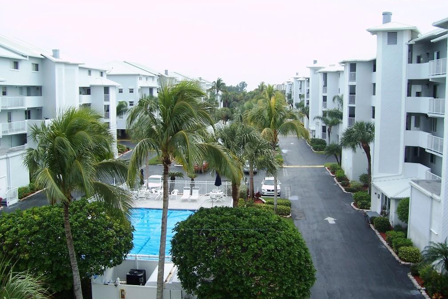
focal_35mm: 36
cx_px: 228
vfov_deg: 36.9
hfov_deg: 53.1
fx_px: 448
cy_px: 139
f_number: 2.7
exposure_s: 1/350
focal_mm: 5.6
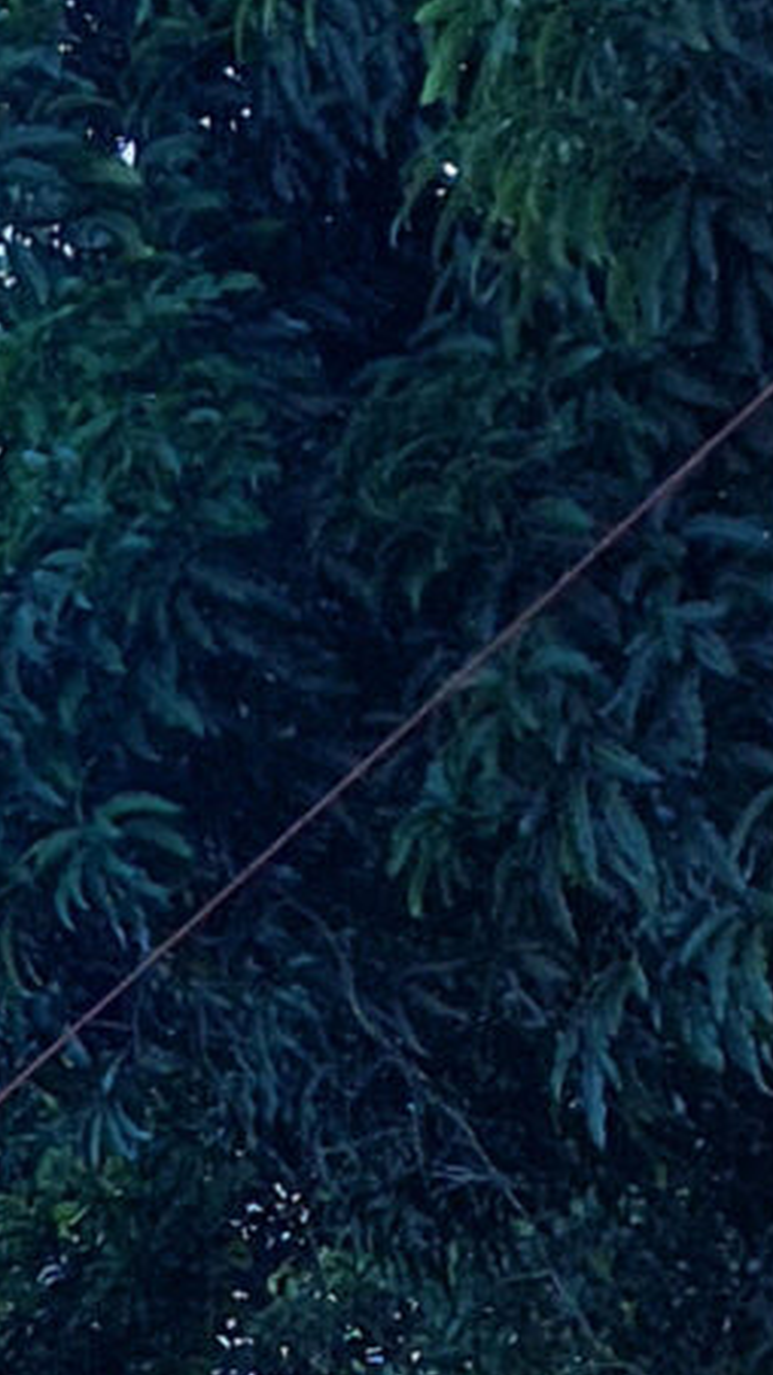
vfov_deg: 11.3
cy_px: 1935
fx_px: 6746
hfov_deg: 6.2
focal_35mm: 185
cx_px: -1354
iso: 20
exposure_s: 1/235
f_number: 1.8
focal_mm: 4.6
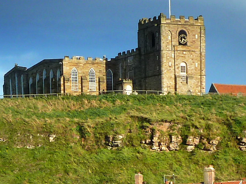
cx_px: 45
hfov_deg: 7.5
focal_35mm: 262
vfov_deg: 5.6
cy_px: 317
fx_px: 1862
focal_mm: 9.7
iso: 80
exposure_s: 1/500
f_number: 3.9
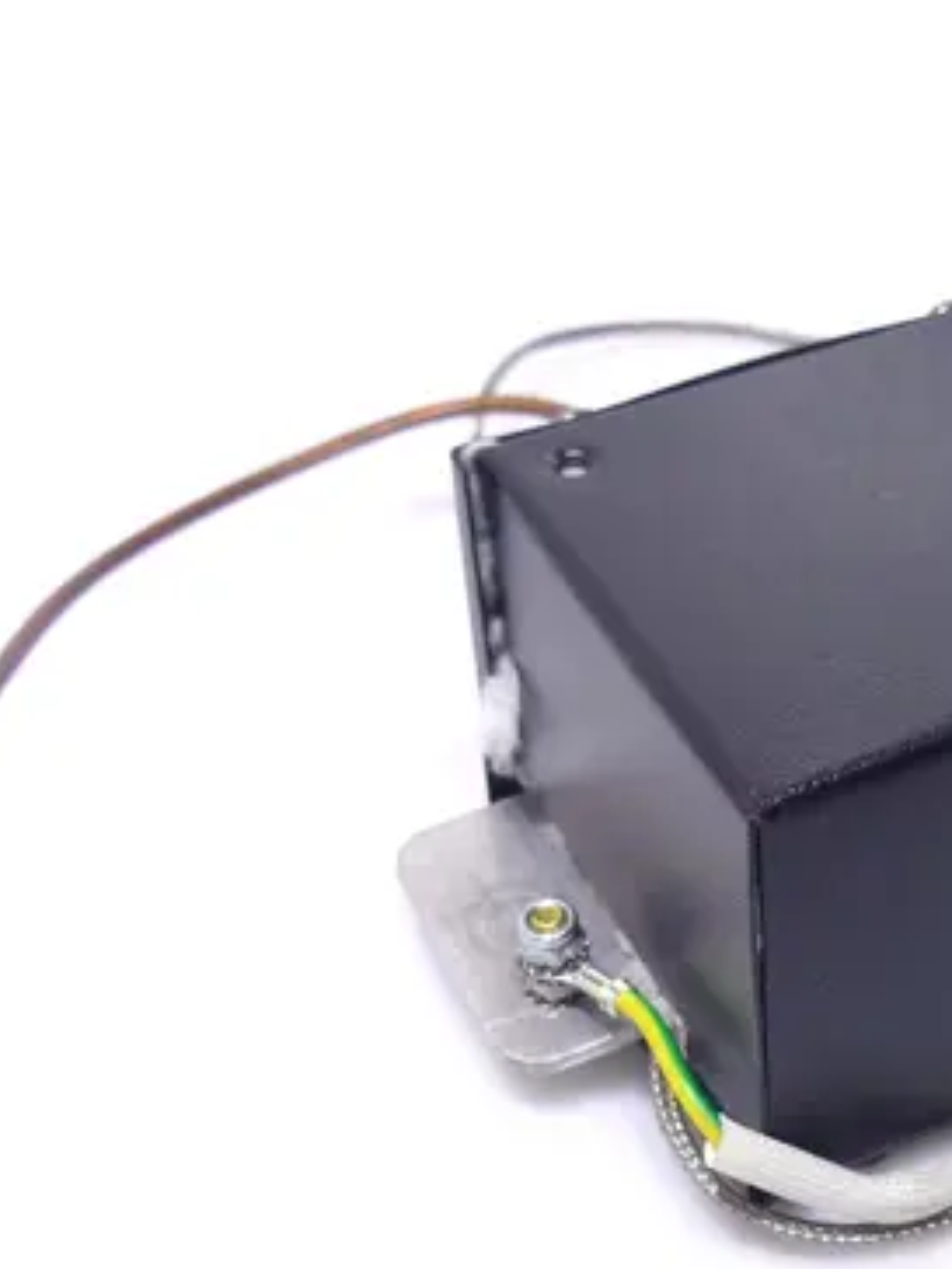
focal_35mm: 58
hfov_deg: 24.8
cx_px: 774
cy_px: 767
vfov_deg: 33.1
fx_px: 2127
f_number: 2.8
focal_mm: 5.5
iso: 80
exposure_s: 1/60
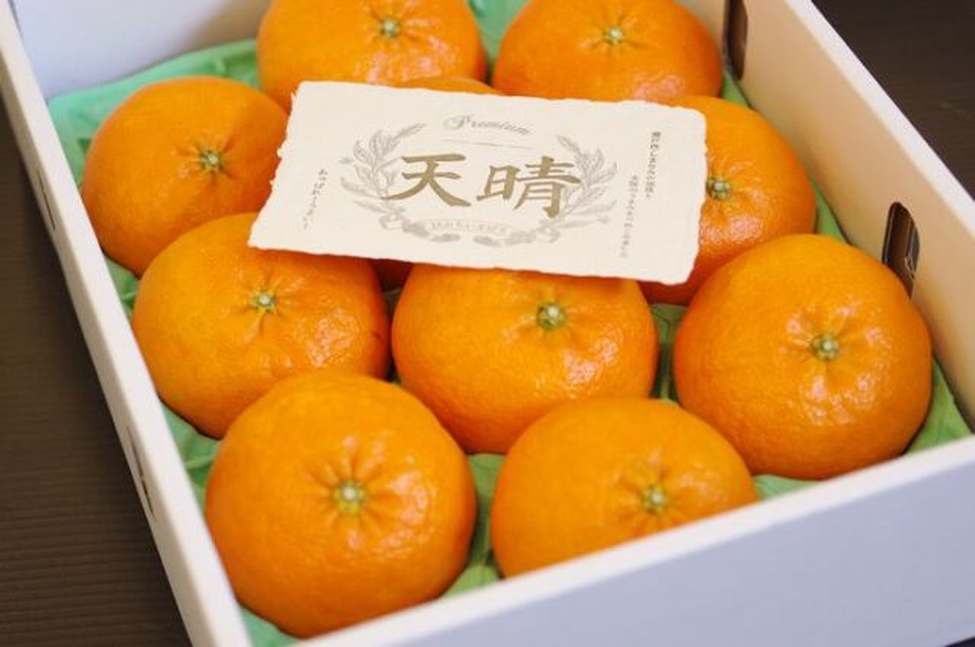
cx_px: 488
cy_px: 324
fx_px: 2029
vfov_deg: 18.1
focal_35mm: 75
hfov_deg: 27.0
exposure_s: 1/200
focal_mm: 50
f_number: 3.2
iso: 800
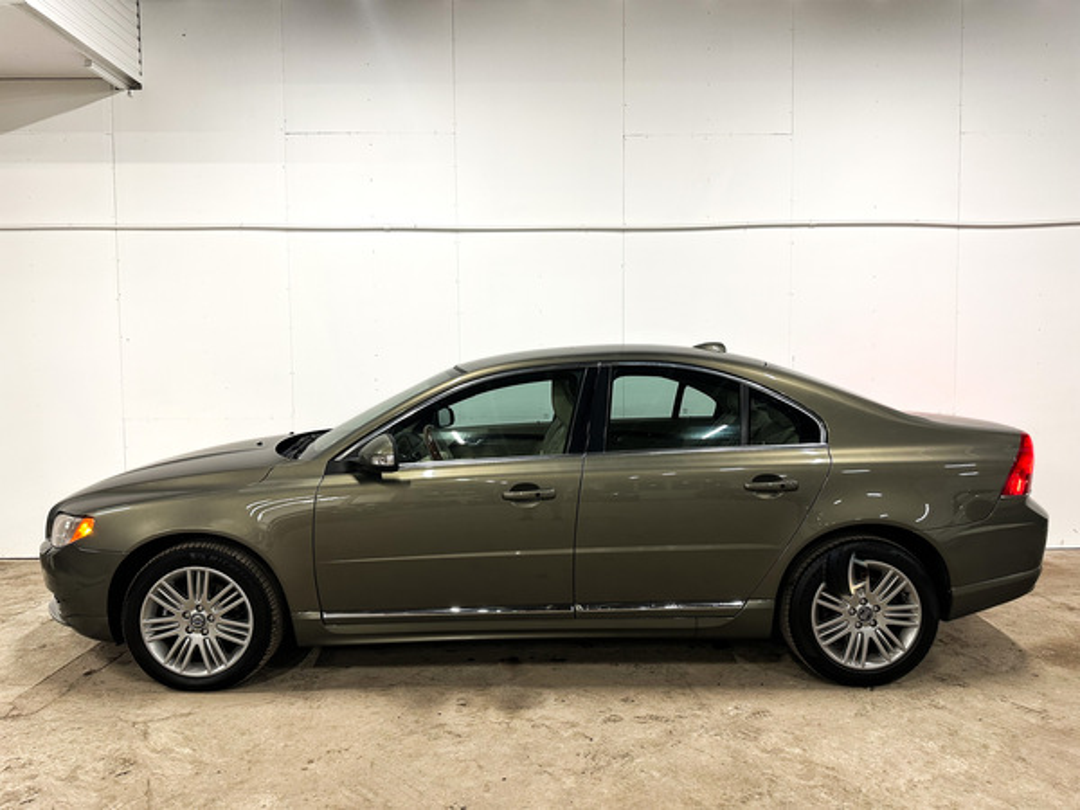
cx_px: 540
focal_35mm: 24
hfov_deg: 71.6
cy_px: 405
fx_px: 749
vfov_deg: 56.8
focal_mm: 6.86
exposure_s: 1/50
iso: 125
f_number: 1.8
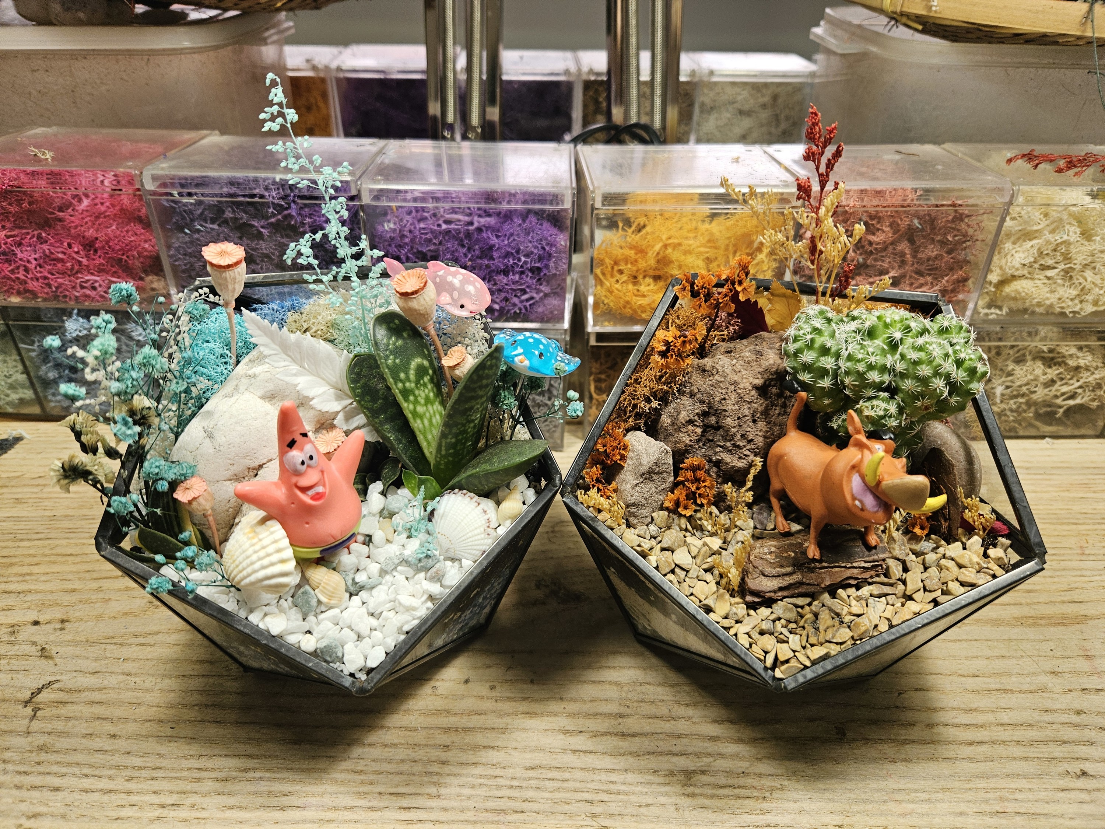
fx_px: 734
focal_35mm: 23
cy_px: 414
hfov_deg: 73.9
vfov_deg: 58.9
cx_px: 552
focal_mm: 5.4
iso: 100
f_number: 1.8
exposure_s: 1/100
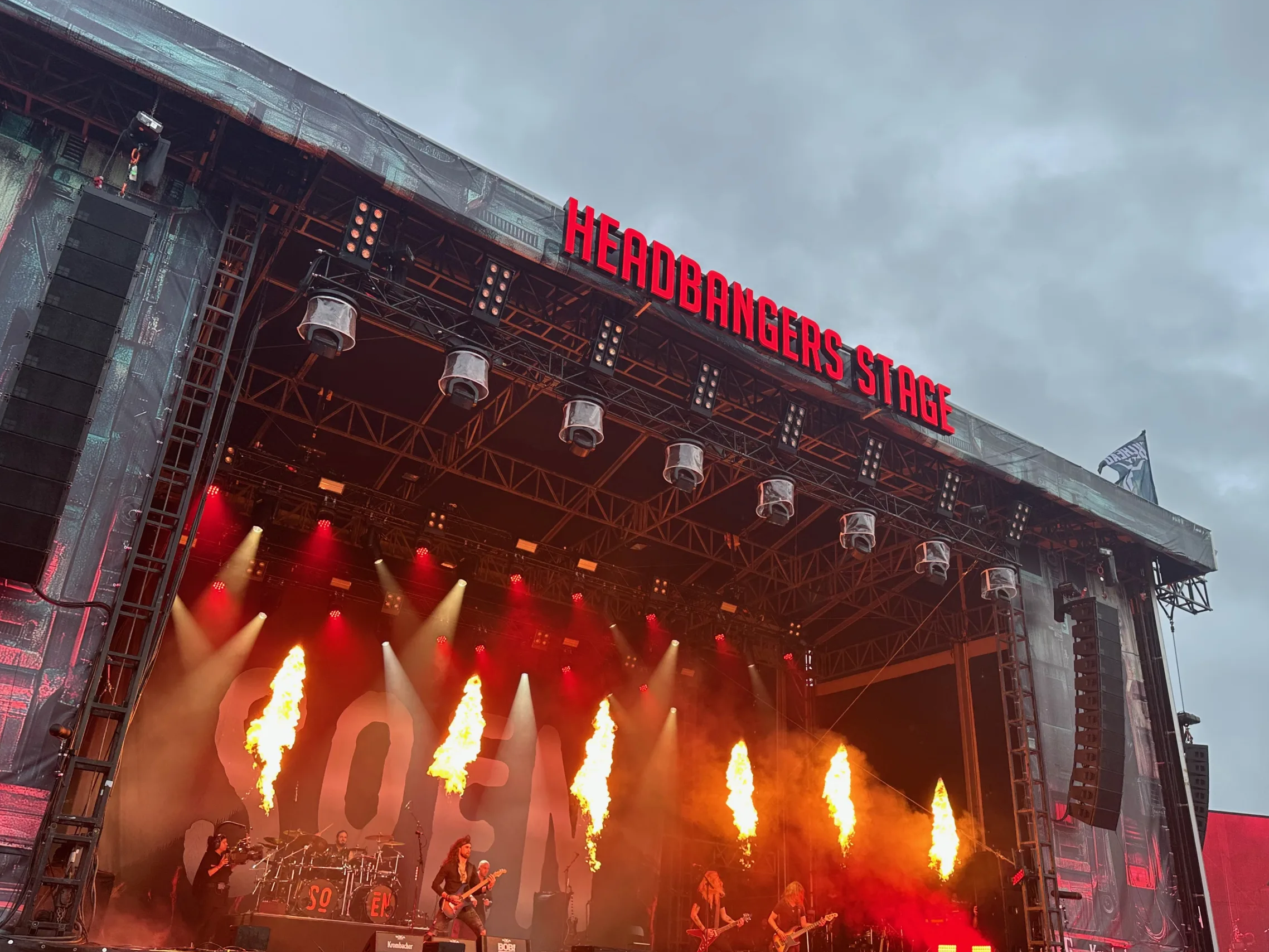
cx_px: 624
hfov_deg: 65.3
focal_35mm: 27
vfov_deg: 51.2
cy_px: 532
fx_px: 990
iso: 50
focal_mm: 6.86
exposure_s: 1/102
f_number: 1.78
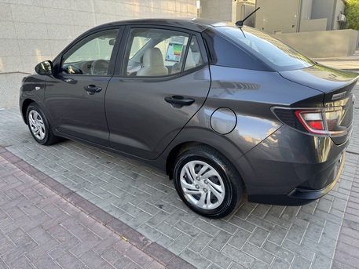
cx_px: 180
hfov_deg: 71.6
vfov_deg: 56.8
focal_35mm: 24
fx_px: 249
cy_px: 134
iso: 64
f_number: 1.78
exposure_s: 1/121
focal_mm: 6.76
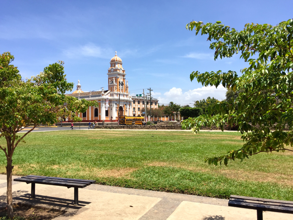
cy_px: 110
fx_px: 245
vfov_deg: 48.2
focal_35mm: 29
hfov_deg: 61.7
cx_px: 146
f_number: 2.2
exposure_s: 1/1883
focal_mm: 4.15
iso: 32
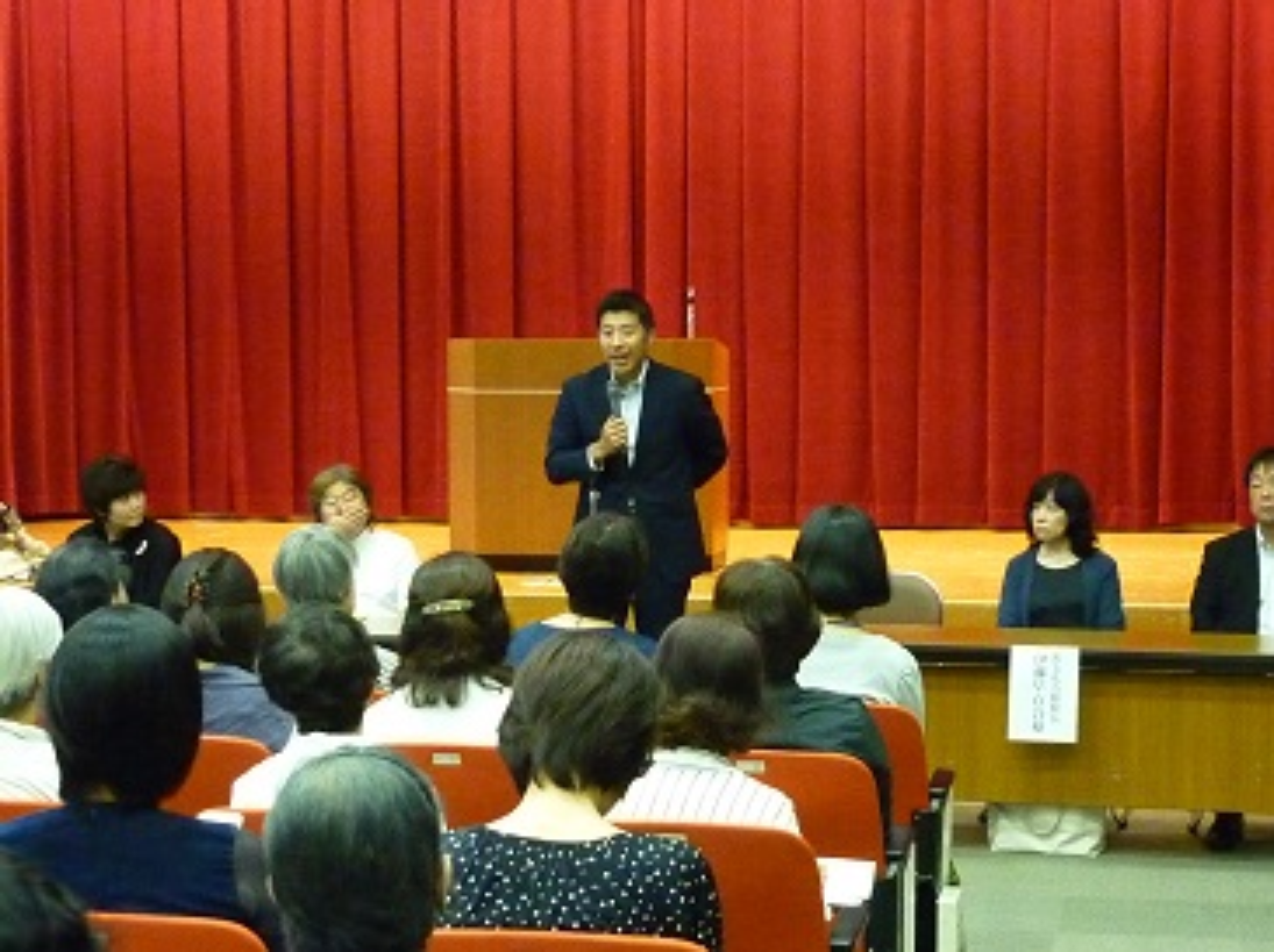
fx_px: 2537
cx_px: 637
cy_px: 476
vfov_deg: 21.3
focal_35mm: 69
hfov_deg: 28.2
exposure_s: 1/20
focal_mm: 6.4
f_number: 3
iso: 800
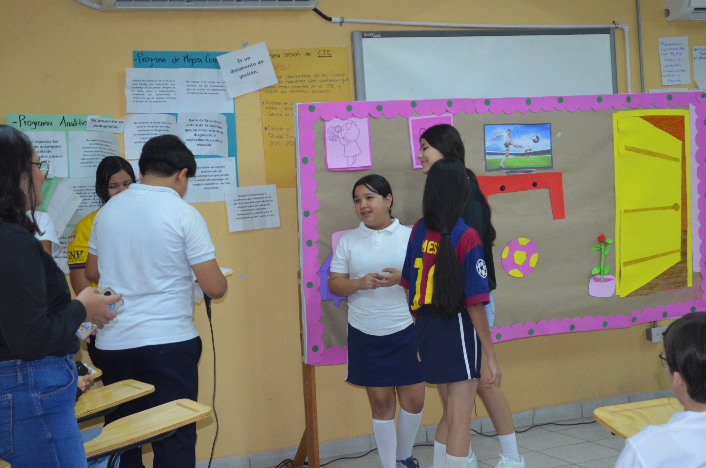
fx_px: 1174
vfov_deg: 22.5
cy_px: 234
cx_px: 353
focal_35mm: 60
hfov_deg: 33.5
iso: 1400
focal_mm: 40
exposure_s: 1/60
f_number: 5.3
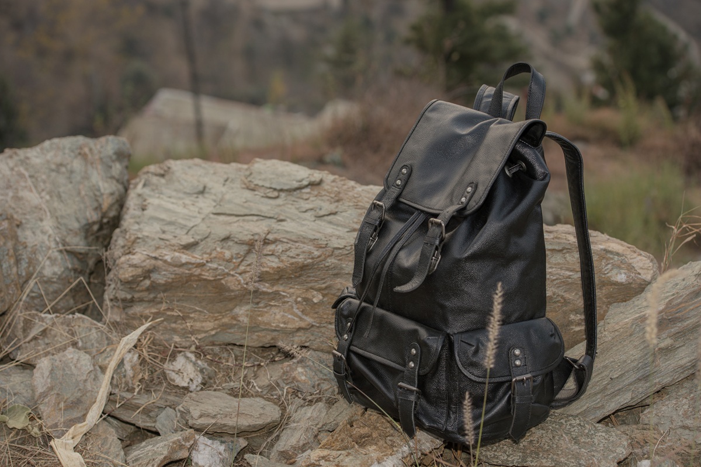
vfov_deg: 19.5
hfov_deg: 28.8
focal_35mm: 70
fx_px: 1363
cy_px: 234
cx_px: 350
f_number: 4
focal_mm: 70
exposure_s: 1/200
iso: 125
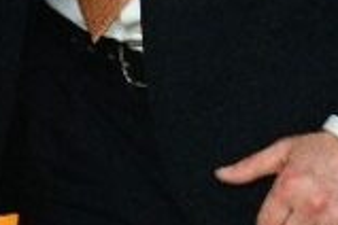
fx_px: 5154
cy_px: -395
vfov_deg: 2.5
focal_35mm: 549
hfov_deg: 3.7
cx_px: -219
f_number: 8
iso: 2500
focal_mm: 85
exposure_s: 1/160
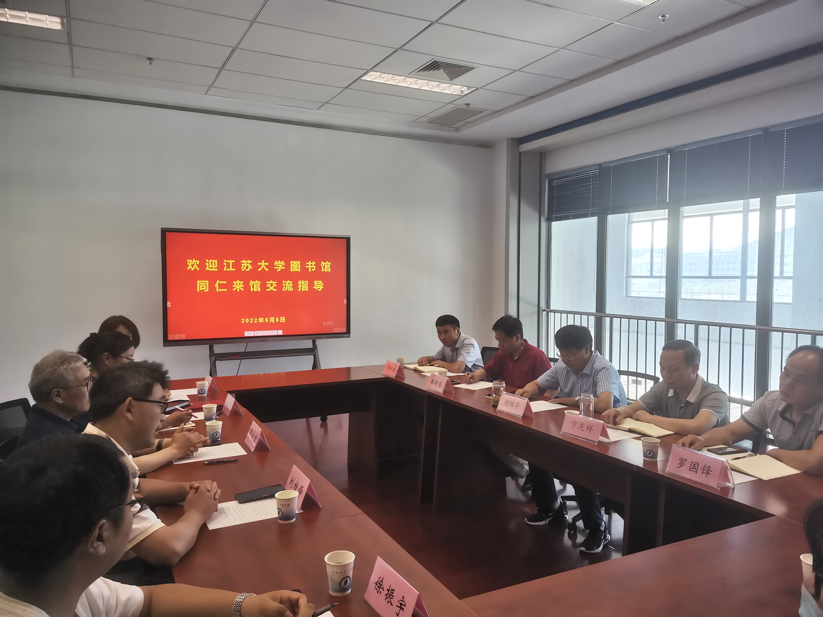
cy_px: 308
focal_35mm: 26
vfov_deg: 53.1
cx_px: 412
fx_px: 618
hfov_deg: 67.3
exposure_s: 1/100
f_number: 1.8
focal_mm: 4.75
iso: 160
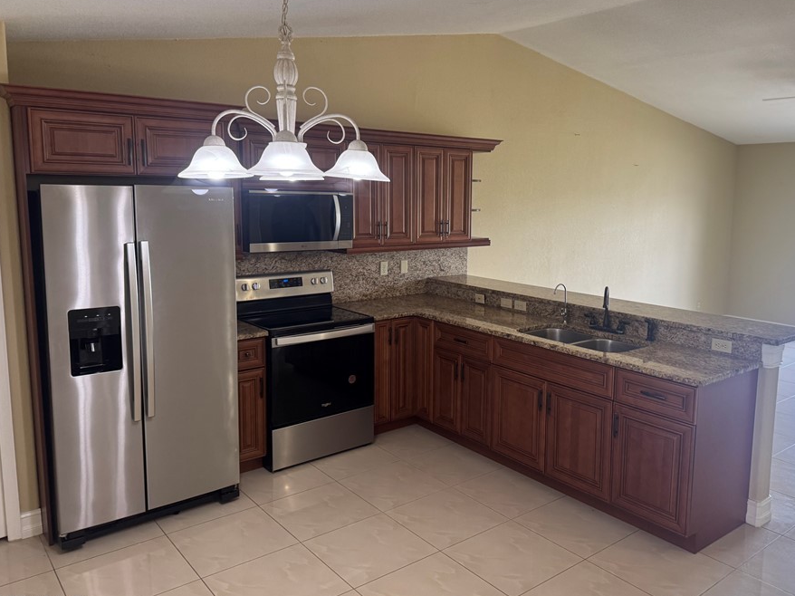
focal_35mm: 28
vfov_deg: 49.7
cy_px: 276
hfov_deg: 63.3
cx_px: 436
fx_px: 643
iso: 200
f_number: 1.78
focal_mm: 6.76
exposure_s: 1/120
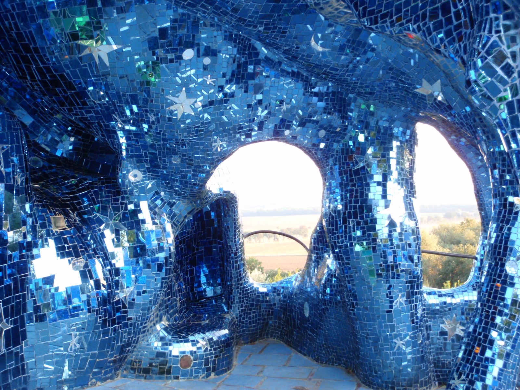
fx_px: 631
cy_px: 195
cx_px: 260
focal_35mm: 42
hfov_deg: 44.8
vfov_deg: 34.3
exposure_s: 1/40
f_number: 4.3
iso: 200
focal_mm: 7.57
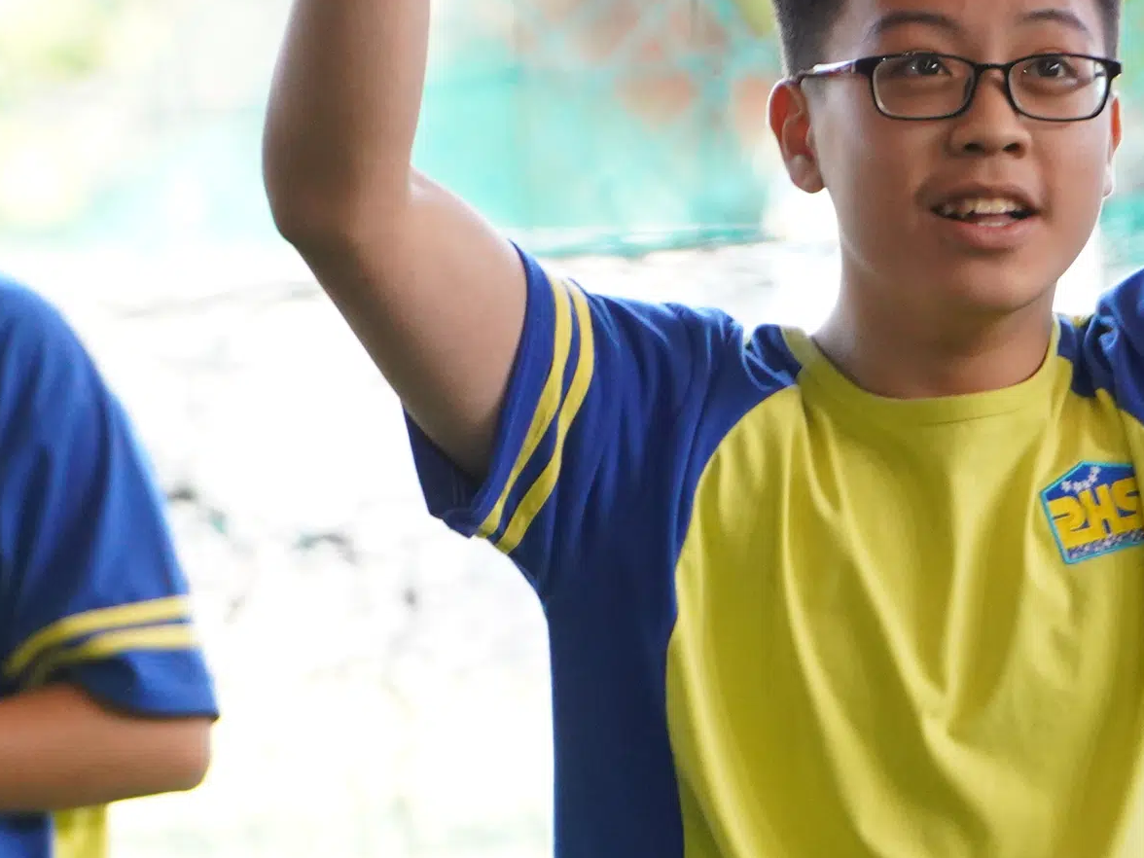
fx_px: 25282
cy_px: 665
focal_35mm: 765
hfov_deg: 2.6
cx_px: 1070
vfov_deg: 1.9
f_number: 4
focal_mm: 150
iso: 1250
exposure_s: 1/200
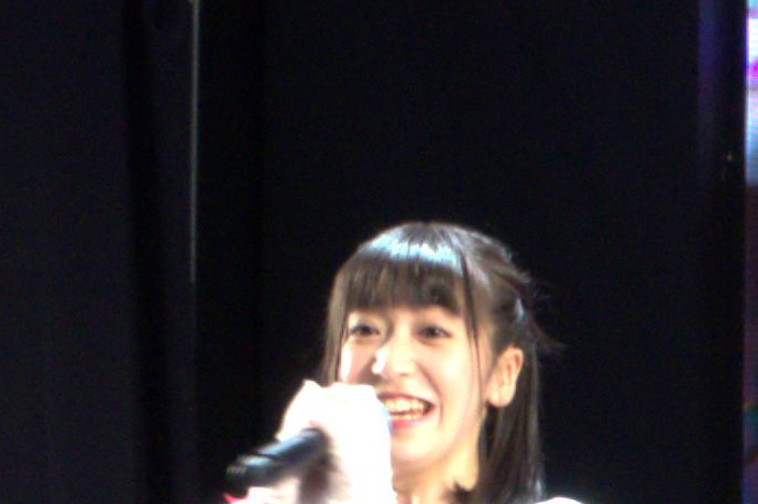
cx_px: 734
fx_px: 10202
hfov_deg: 4.2
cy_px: 607
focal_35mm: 485
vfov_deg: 2.8
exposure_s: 1/20
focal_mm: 48
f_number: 13
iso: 800
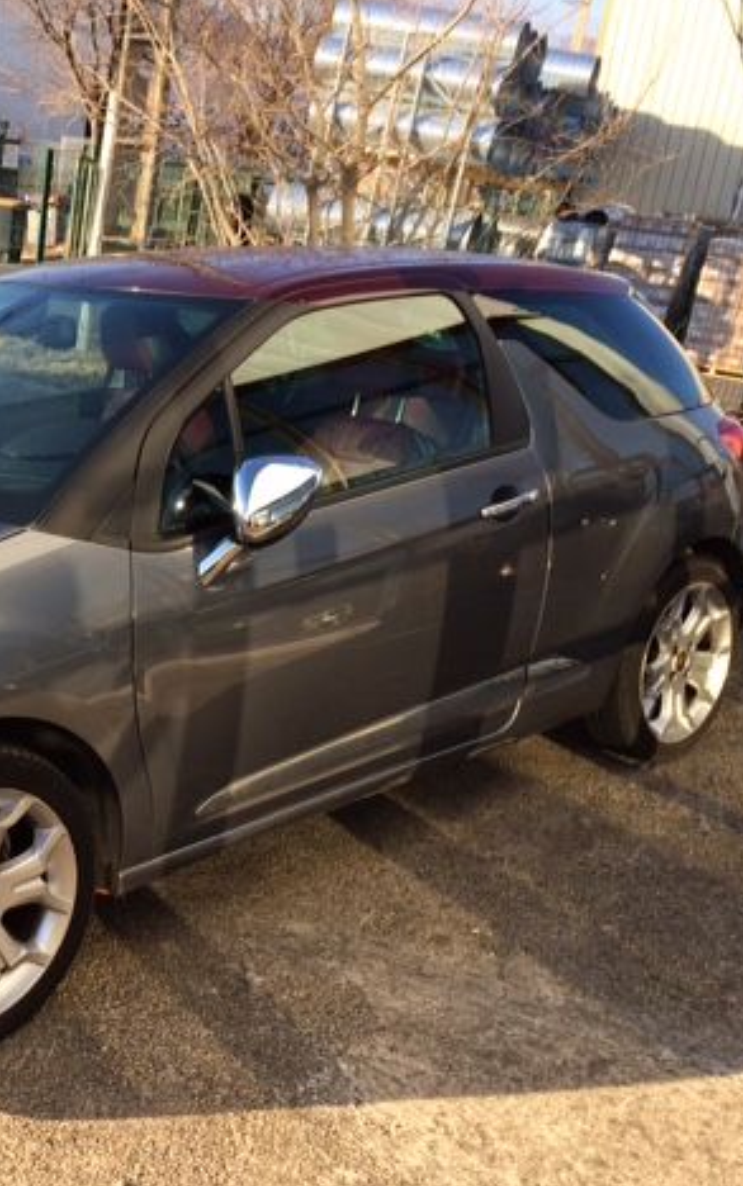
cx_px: 71
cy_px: 590
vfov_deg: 47.2
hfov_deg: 29.3
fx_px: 1359
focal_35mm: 42
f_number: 2.2
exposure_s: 1/570
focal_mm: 4.15
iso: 32
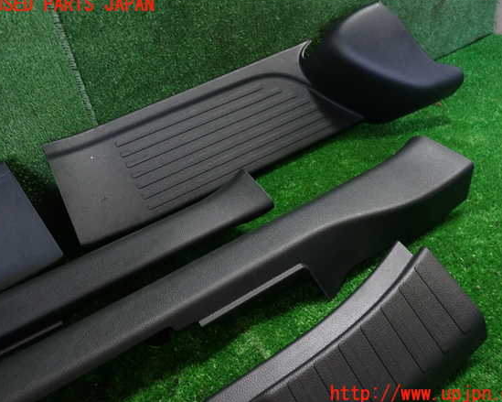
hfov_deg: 55.6
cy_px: 200
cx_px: 262
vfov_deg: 45.8
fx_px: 475
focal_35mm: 32
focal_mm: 5.4
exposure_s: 1/30
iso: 200
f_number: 2.3
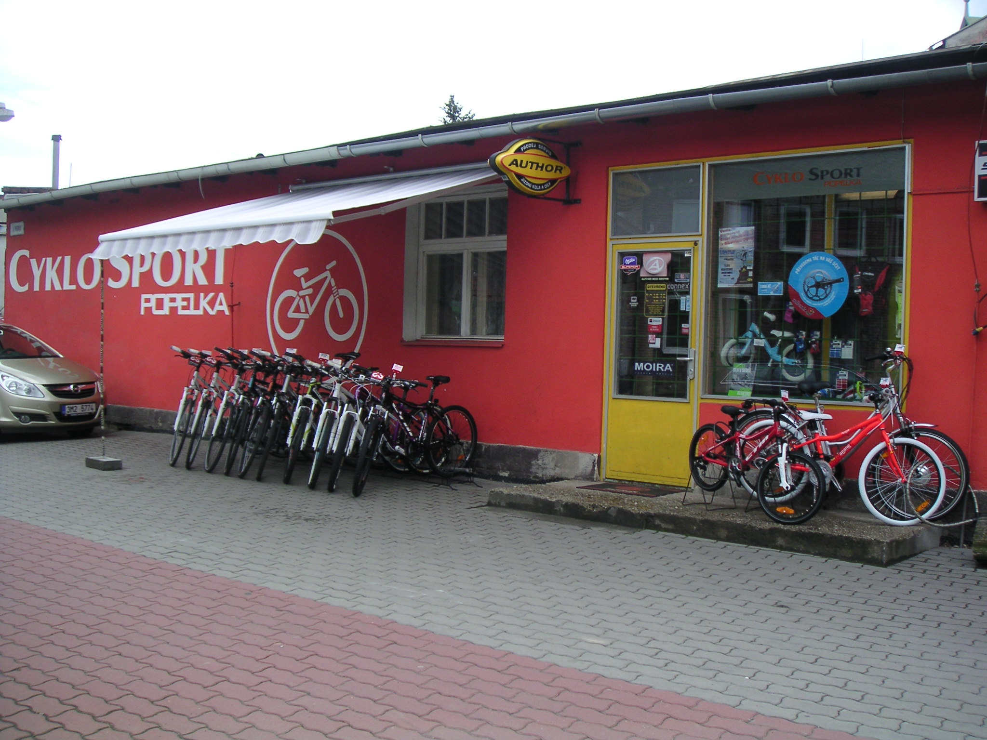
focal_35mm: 38
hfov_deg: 49.0
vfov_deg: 37.7
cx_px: 494
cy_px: 370
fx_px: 1083
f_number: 2.8
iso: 50
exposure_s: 1/350
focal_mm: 6
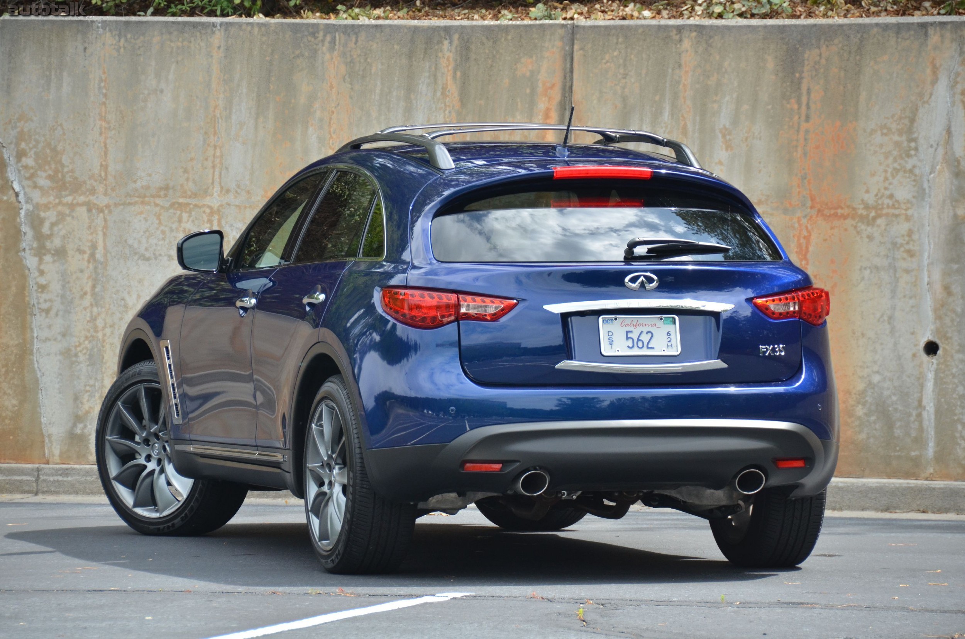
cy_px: 320
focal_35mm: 225
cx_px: 482
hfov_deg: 9.2
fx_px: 6019
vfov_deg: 6.1
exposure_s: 1/1000
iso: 560
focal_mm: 150
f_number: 5.6
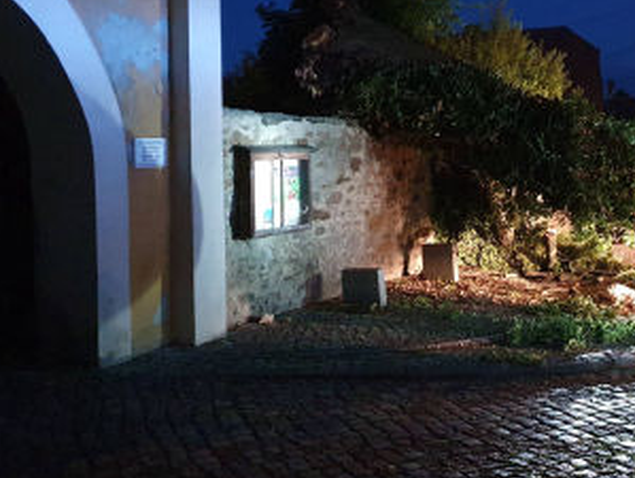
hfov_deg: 41.2
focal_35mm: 44
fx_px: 808
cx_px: 503
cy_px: 225
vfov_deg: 32.9
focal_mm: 4.32
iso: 1250
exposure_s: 1/25
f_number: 1.5
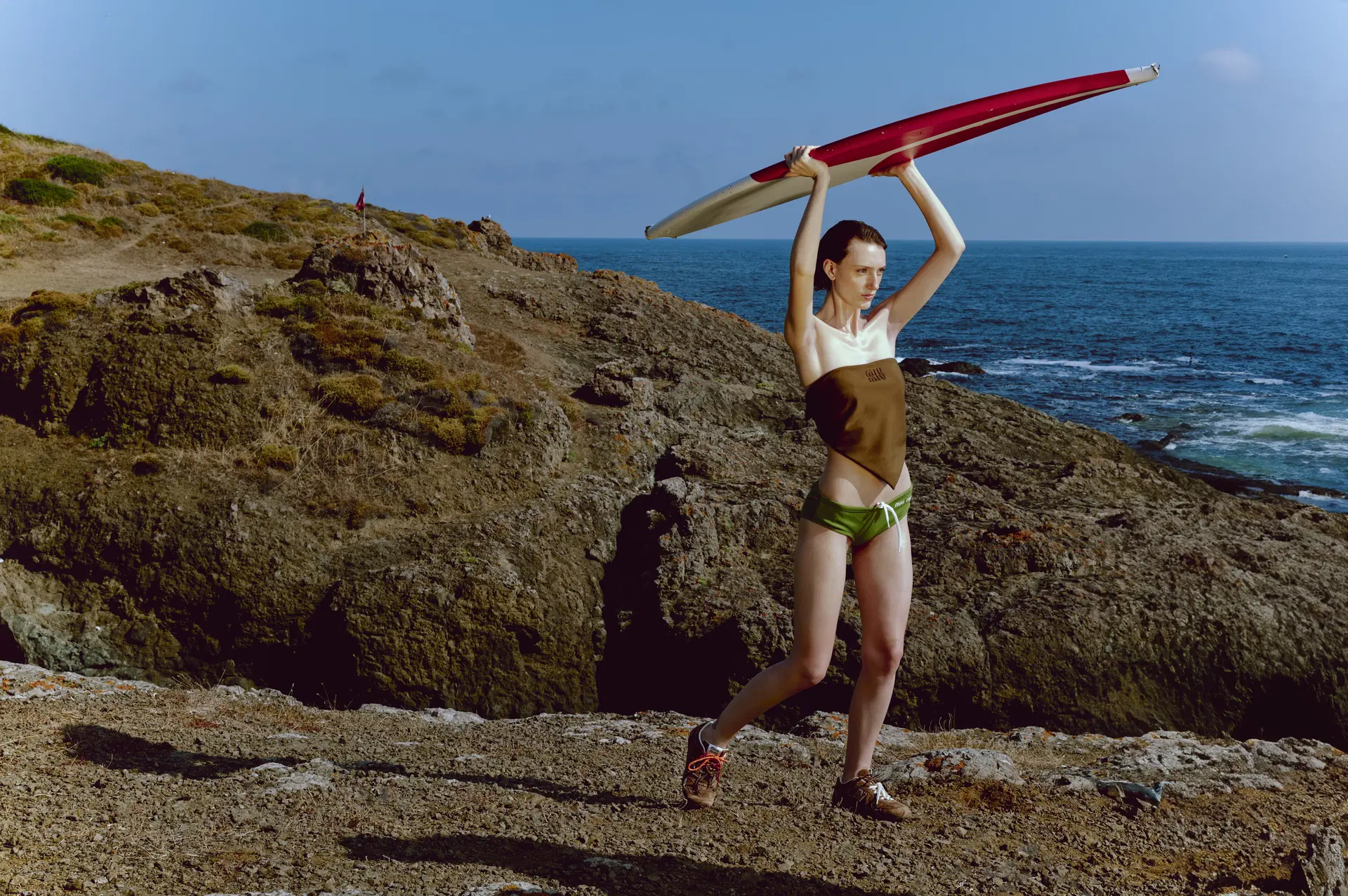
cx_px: 674
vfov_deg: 33.3
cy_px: 448
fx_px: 1497
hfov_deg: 48.5
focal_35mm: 40
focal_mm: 40
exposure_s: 1/160
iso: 200
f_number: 11
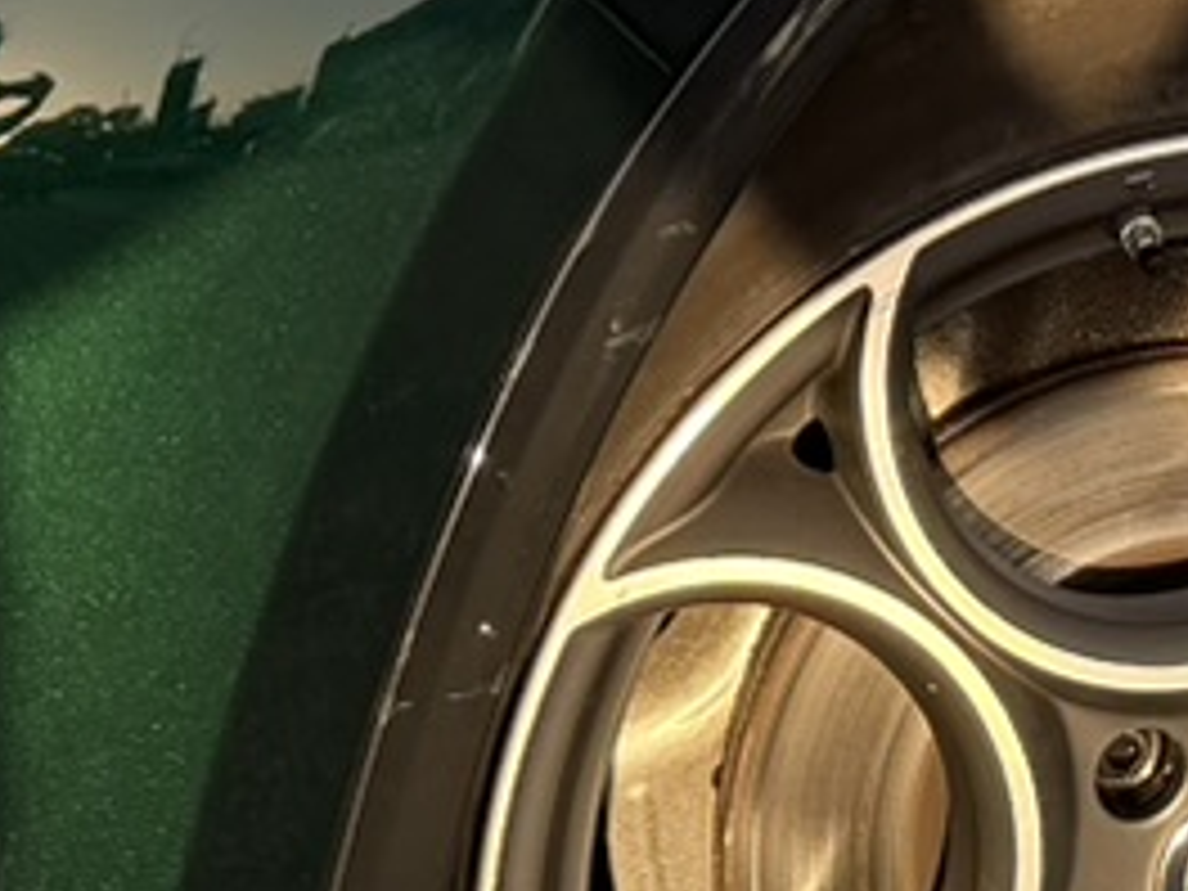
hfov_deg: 10.4
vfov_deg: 7.7
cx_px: 1588
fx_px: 6383
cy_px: -675
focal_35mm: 186
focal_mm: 6.76
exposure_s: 1/909
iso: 80
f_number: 1.78
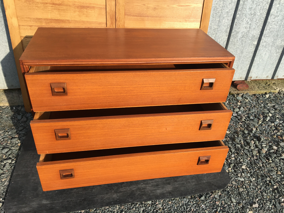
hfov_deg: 61.7
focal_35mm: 29
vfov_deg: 48.2
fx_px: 238
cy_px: 106
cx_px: 142
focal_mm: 4.15
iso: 25
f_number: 2.2
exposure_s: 1/1026
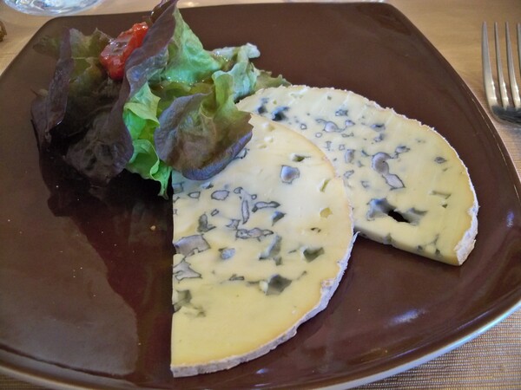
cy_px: 195
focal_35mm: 35
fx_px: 527
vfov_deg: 40.7
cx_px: 260
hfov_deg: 52.6
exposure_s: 1/8
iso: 400
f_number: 3.5
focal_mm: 6.2
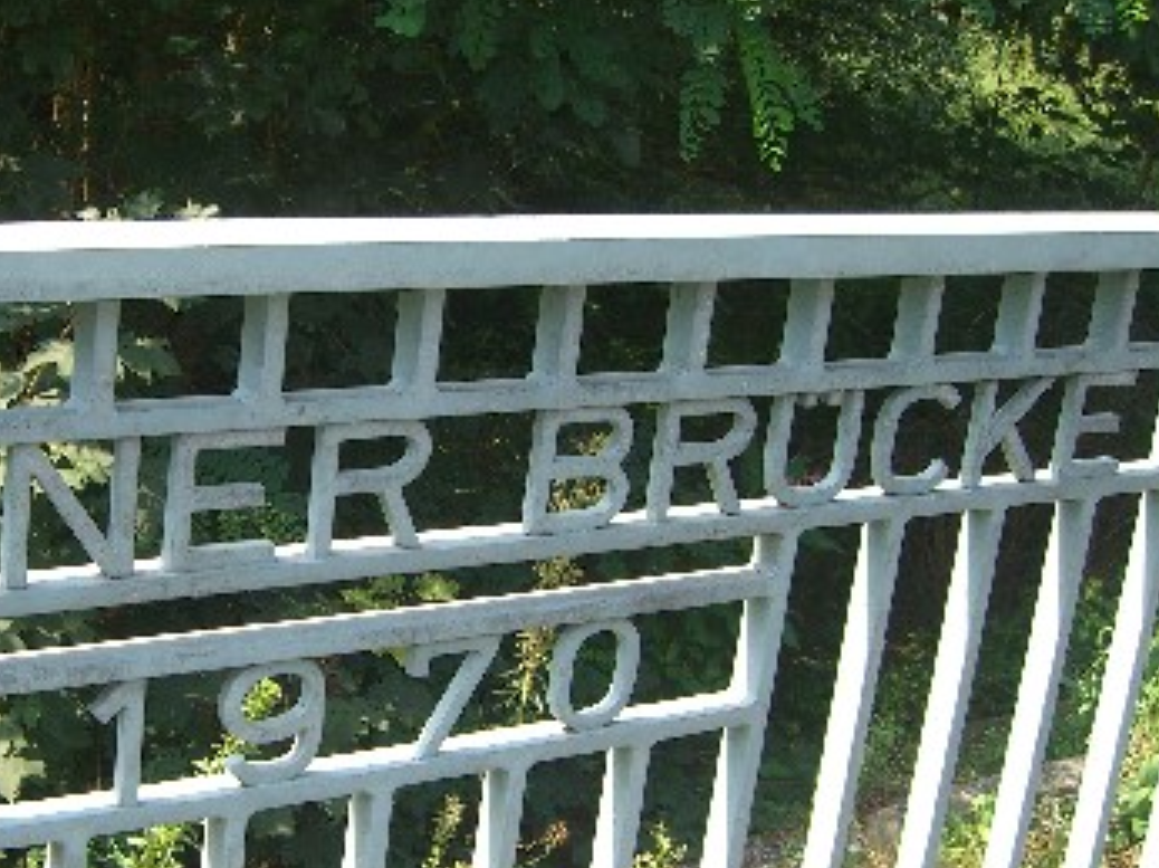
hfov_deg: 29.9
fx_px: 2141
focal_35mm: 64
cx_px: 310
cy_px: 545
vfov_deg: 22.8
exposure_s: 1/250
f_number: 2.8
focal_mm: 7.9
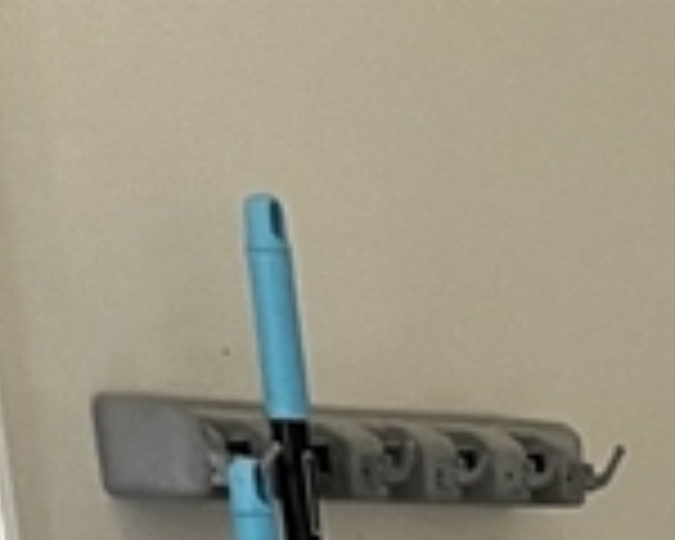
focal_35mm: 173
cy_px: 1719
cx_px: 1840
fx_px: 3456
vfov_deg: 7.6
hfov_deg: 9.4
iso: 200
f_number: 1.6
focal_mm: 5.1
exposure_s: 1/60
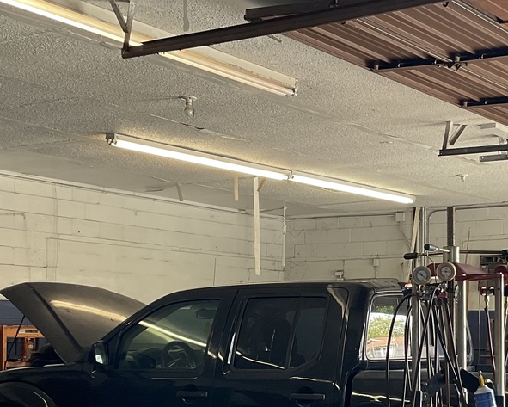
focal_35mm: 69
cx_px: 364
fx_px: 1038
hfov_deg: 27.2
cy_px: 334
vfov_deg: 21.8
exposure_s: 1/60
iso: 32
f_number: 1.8
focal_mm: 3
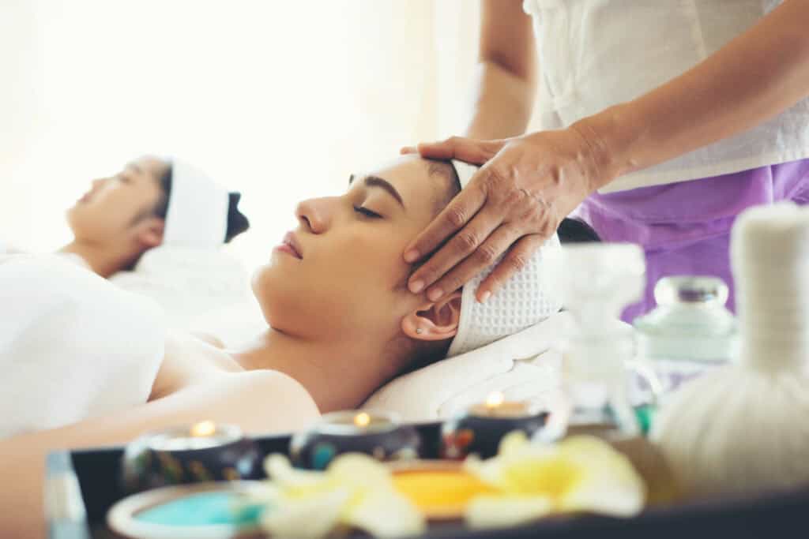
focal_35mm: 50
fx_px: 1124
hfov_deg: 39.6
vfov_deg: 27.0
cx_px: 404
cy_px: 270
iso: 400
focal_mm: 50
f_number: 3.5
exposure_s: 1/160
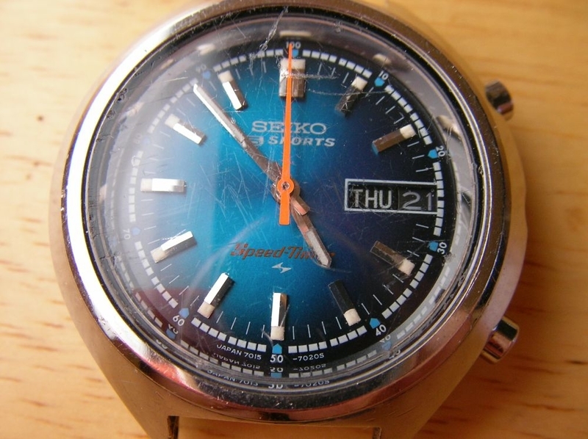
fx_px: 645
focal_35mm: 38
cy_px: 220
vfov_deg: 37.6
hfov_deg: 49.0
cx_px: 294
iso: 100
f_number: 3.5
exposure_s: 1/16.6
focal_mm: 5.8
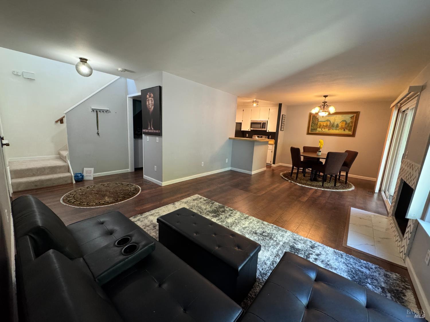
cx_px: 215
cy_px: 161
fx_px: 174
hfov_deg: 102.1
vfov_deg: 85.7
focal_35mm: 14
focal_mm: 2.22
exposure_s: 1/60
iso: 400
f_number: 2.2
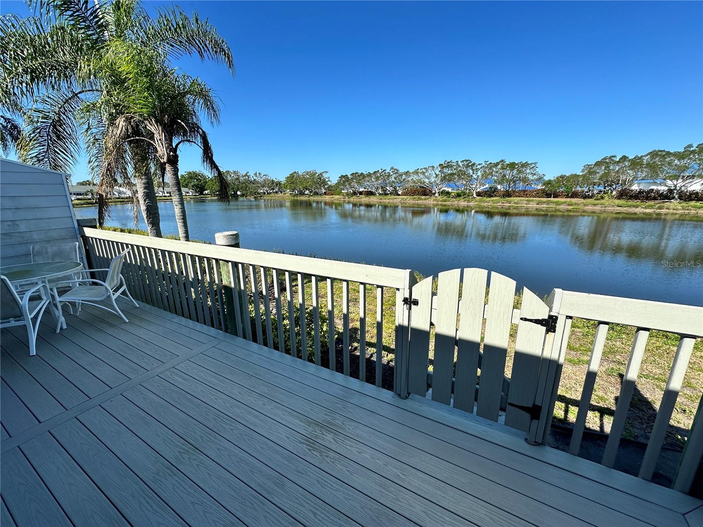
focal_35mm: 14
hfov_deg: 102.1
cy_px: 264
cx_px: 352
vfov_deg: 85.7
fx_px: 284
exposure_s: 1/1887
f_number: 2.2
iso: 40
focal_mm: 2.22
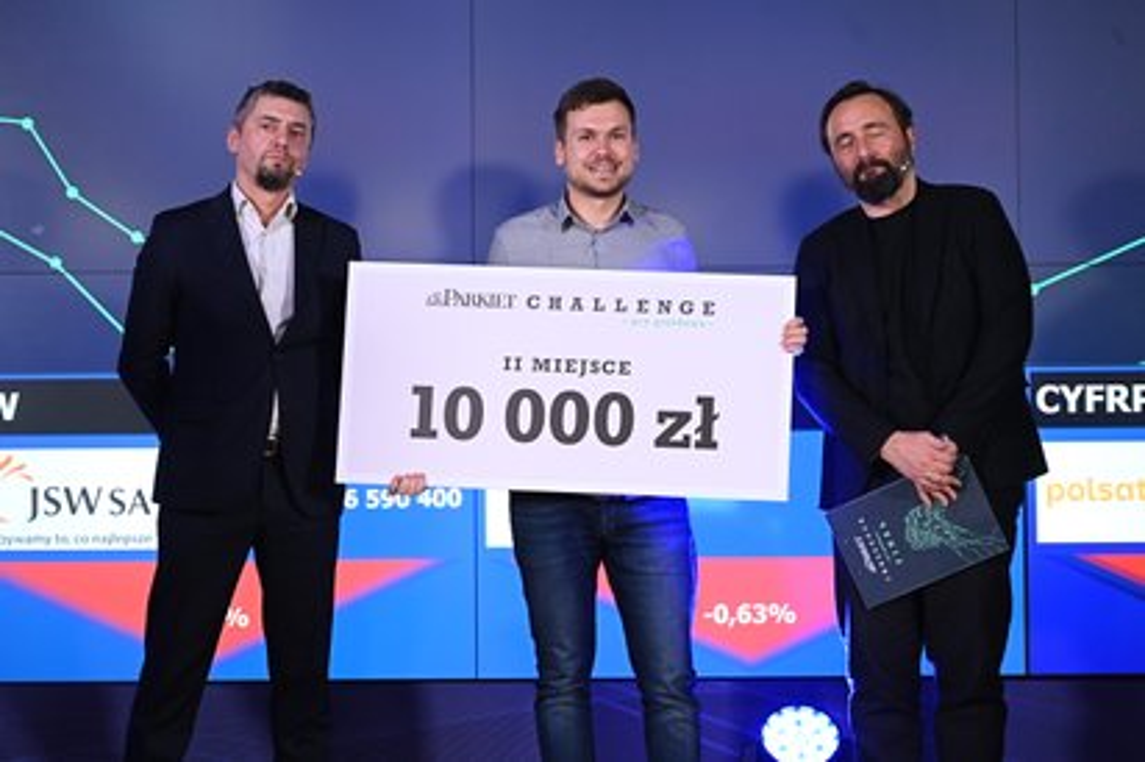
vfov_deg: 14.8
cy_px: 381
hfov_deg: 22.2
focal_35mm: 92
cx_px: 572
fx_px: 2924
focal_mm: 92
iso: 3200
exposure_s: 1/160
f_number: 4
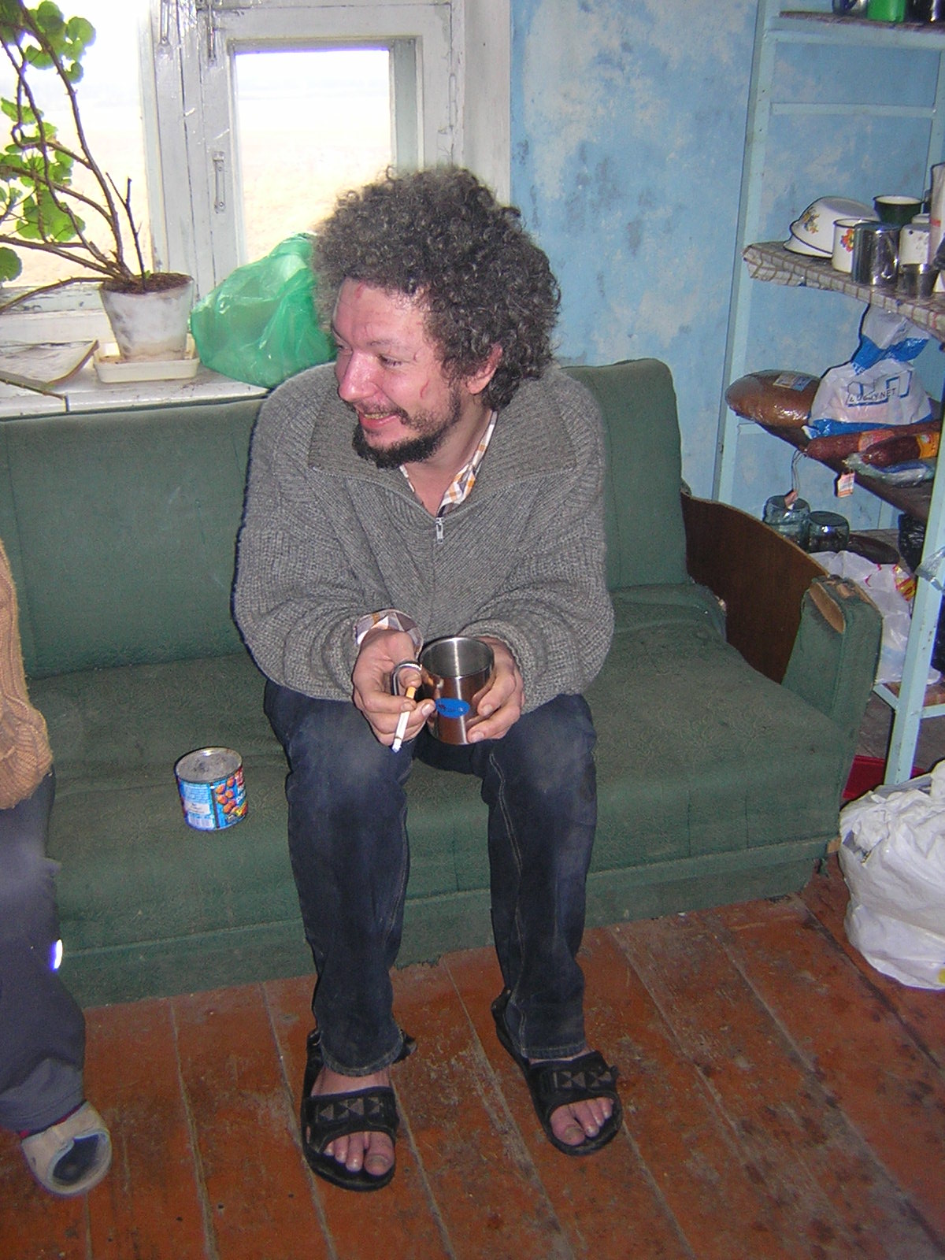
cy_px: 630
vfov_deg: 51.4
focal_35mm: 36
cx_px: 472
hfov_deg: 39.7
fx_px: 1310
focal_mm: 4.7
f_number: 2.6
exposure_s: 1/60.1
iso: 201
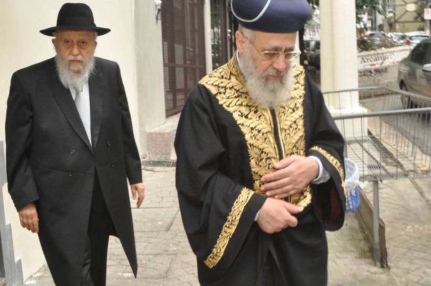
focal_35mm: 52
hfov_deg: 38.2
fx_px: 622
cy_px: 134
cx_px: 223
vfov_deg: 25.9
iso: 640
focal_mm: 20
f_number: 14
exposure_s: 1/60
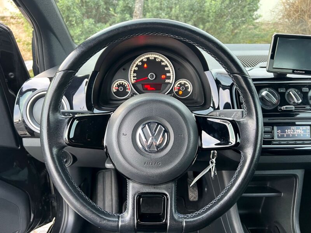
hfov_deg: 67.3
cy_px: 116
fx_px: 234
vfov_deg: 53.1
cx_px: 156
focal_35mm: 26
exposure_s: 1/60
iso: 200
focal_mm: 5.7
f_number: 1.5
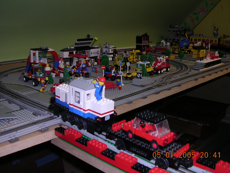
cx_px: 115
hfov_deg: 49.0
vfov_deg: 37.7
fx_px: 252
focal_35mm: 38
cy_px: 86
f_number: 2.8
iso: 100
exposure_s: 1/60.1
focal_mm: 5.8
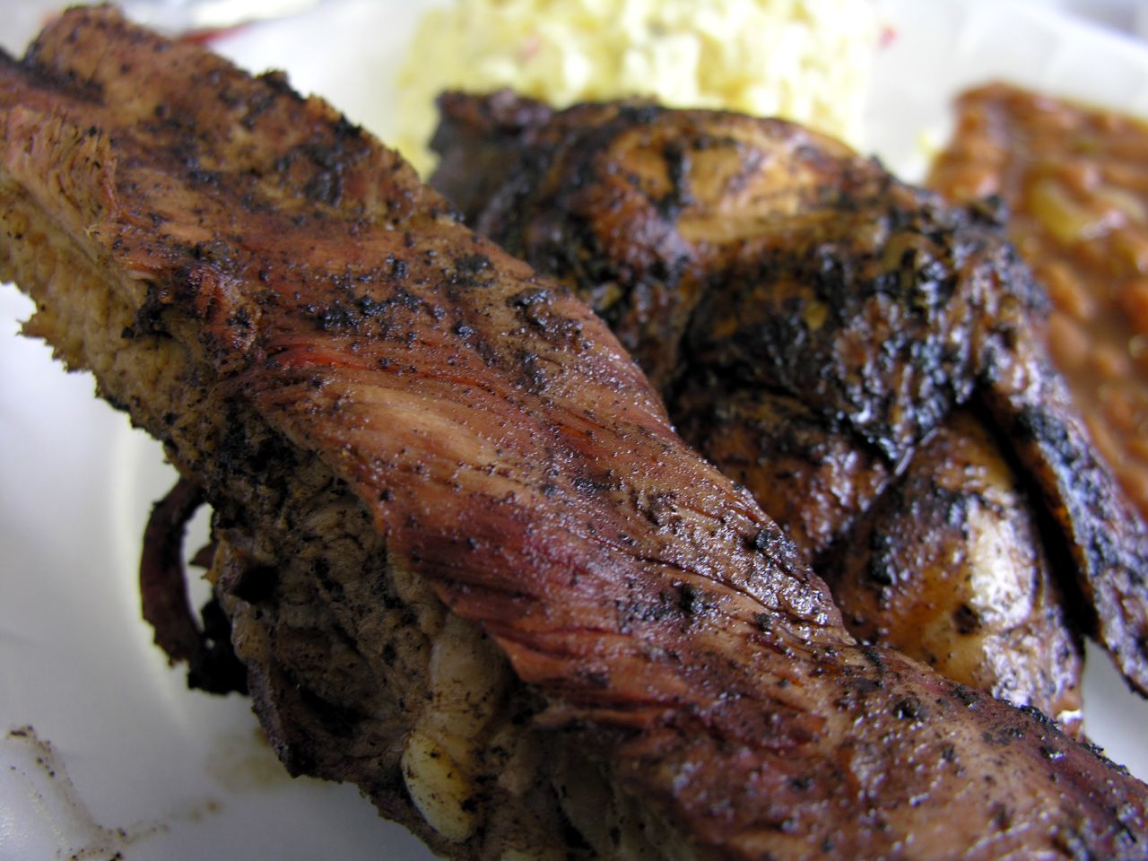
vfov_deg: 40.7
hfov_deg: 52.6
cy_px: 430
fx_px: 1161
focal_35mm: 35
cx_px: 574
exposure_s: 1/15
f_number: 2.8
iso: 50
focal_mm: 8.9
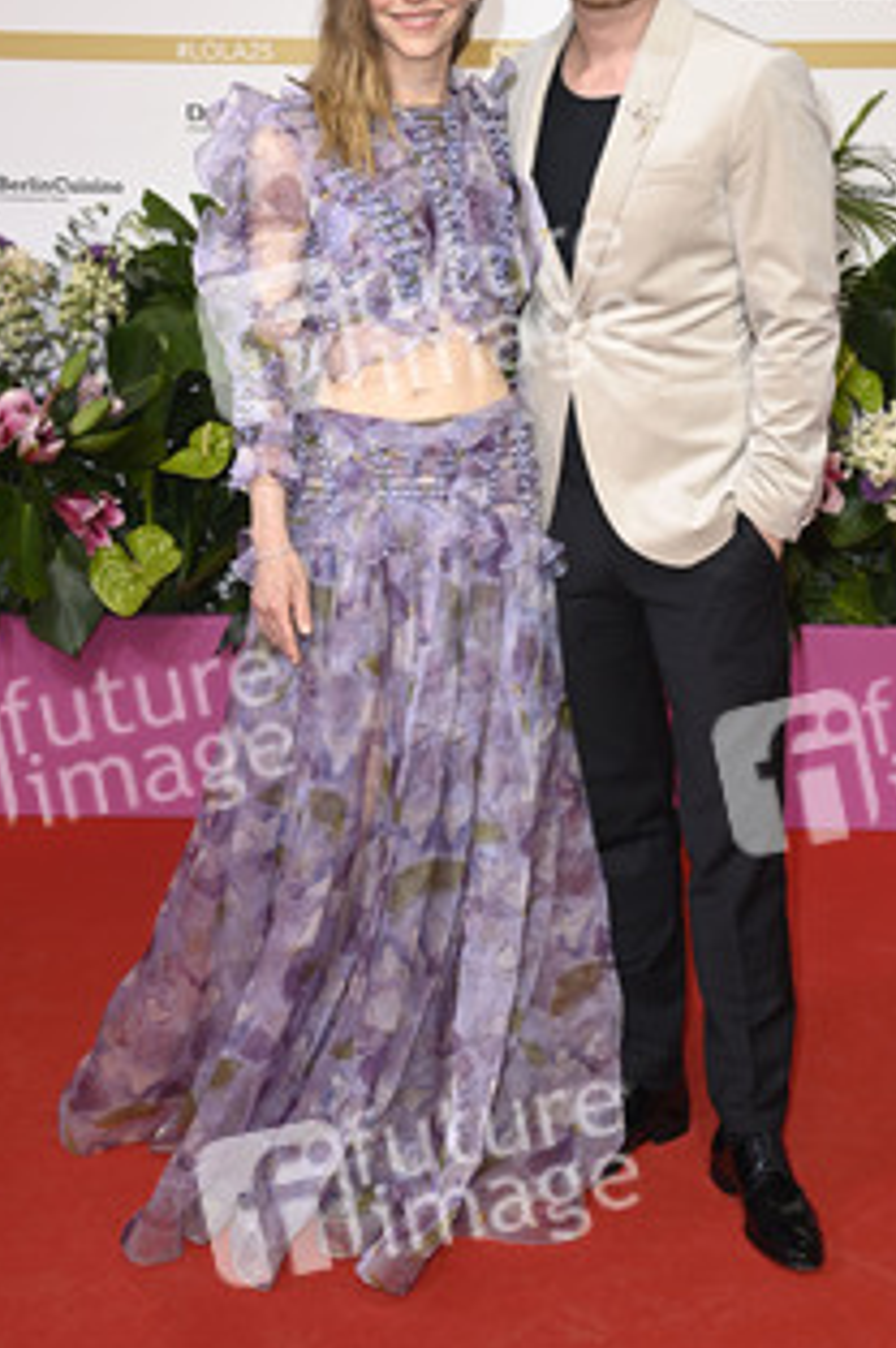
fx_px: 2394
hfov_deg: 21.2
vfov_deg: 31.4
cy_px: 538
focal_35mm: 64
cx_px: 543
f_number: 6.3
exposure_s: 1/200
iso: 640
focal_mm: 50
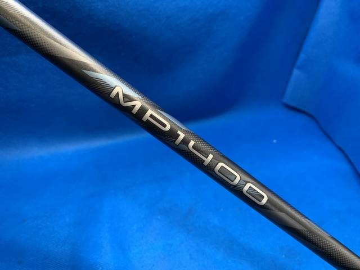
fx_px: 270
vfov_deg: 53.1
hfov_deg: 67.3
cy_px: 135
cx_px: 180
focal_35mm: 26
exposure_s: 1/60
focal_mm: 4.25
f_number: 1.8
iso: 160
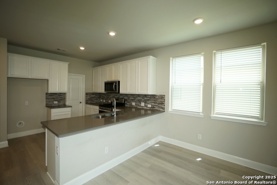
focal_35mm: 15
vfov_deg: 77.4
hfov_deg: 100.4
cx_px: 138
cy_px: 92
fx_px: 115
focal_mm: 10
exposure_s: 1/60
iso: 100
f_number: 4
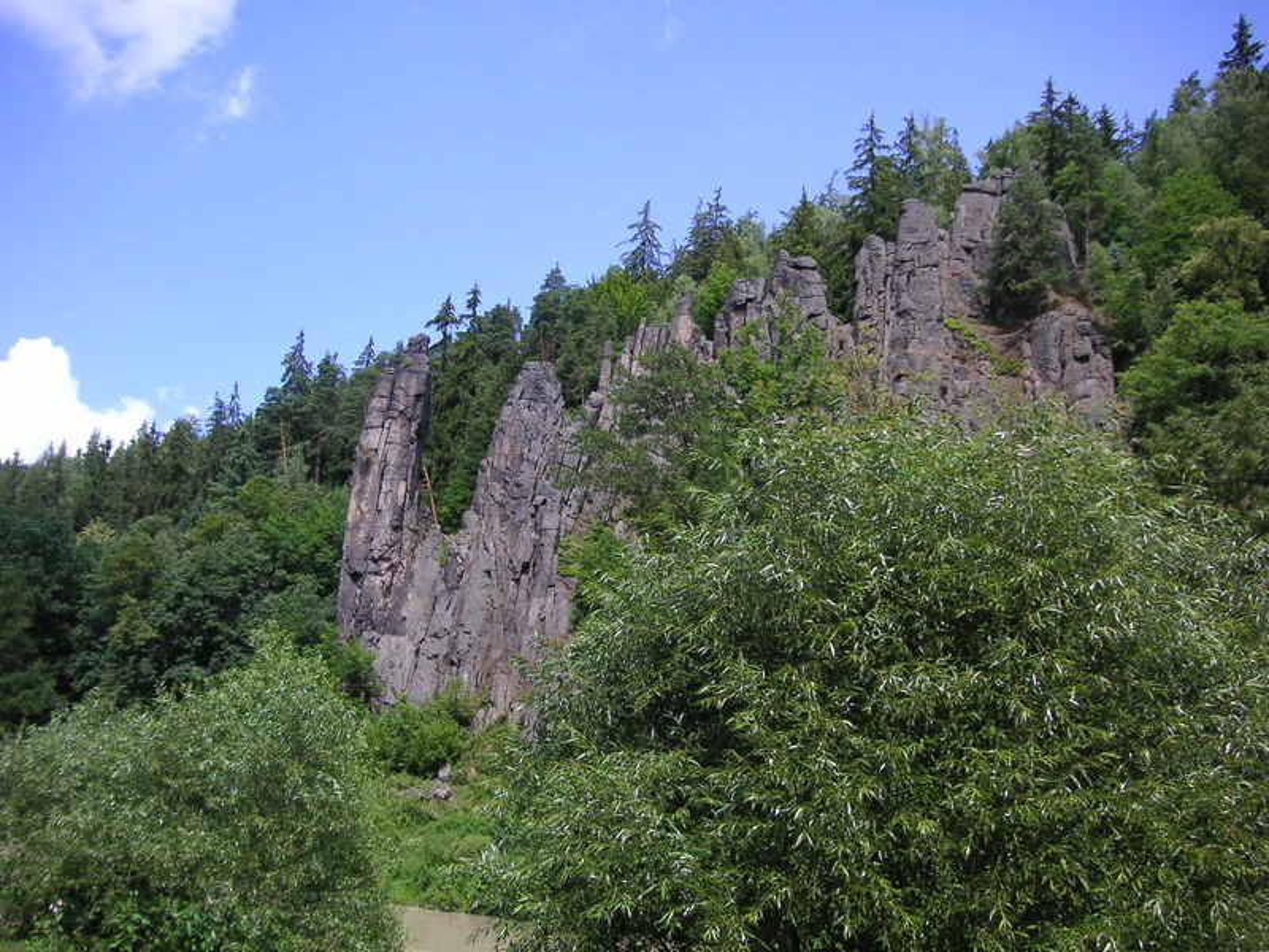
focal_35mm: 37
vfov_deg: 38.7
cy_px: 476
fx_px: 1356
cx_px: 634
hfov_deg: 50.1
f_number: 2.8
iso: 50
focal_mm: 6.1
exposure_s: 1/750
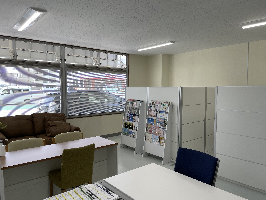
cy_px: 100
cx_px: 133
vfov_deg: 53.1
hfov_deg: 67.3
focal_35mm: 26
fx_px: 200
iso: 32
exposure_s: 1/282
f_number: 1.6
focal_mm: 4.2
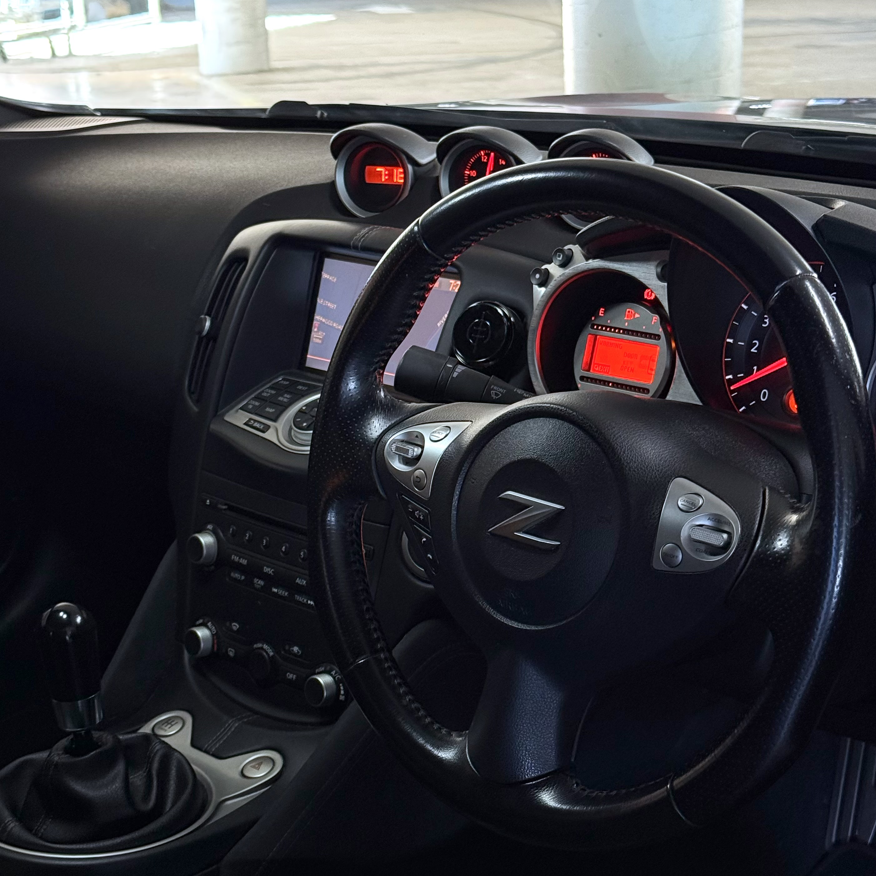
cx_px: 462
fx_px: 1746
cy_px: 490
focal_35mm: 61
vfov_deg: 28.1
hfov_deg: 28.2
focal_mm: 6.76
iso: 250
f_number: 1.78
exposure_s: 1/50
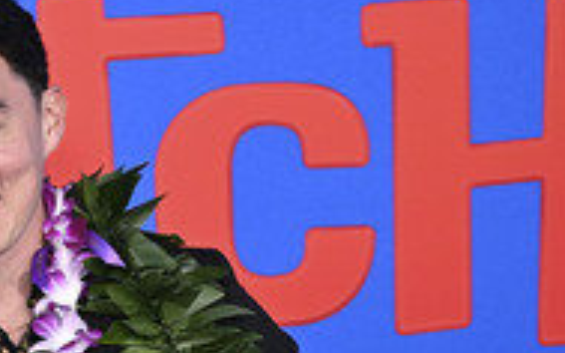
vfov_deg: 9.5
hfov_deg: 15.2
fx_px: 2094
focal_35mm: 136
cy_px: 380
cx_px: 73
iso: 1600
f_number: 6.3
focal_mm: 56
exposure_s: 1/200
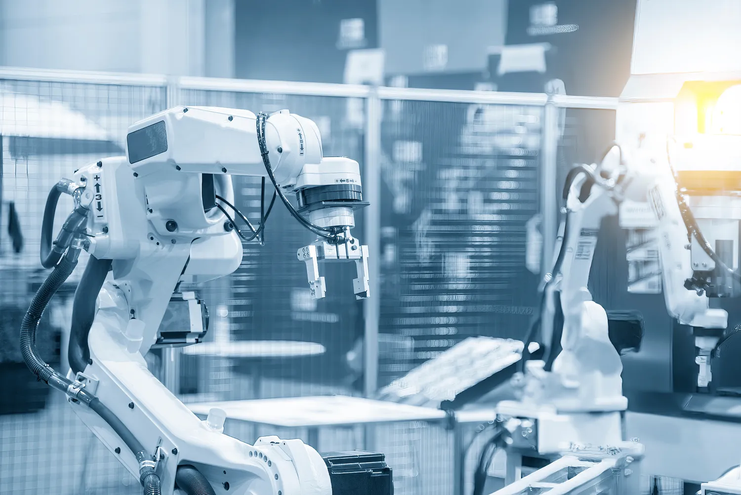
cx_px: 370
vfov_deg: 14.9
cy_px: 248
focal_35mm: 92
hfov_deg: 22.1
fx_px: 1895
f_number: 4
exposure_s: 1/100
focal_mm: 92
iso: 2500
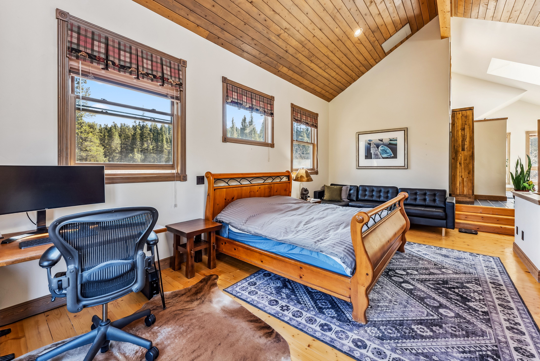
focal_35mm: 14
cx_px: 270
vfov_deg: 81.3
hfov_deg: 104.2
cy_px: 180
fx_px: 210
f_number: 7.1
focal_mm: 14
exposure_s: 1/15
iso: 640
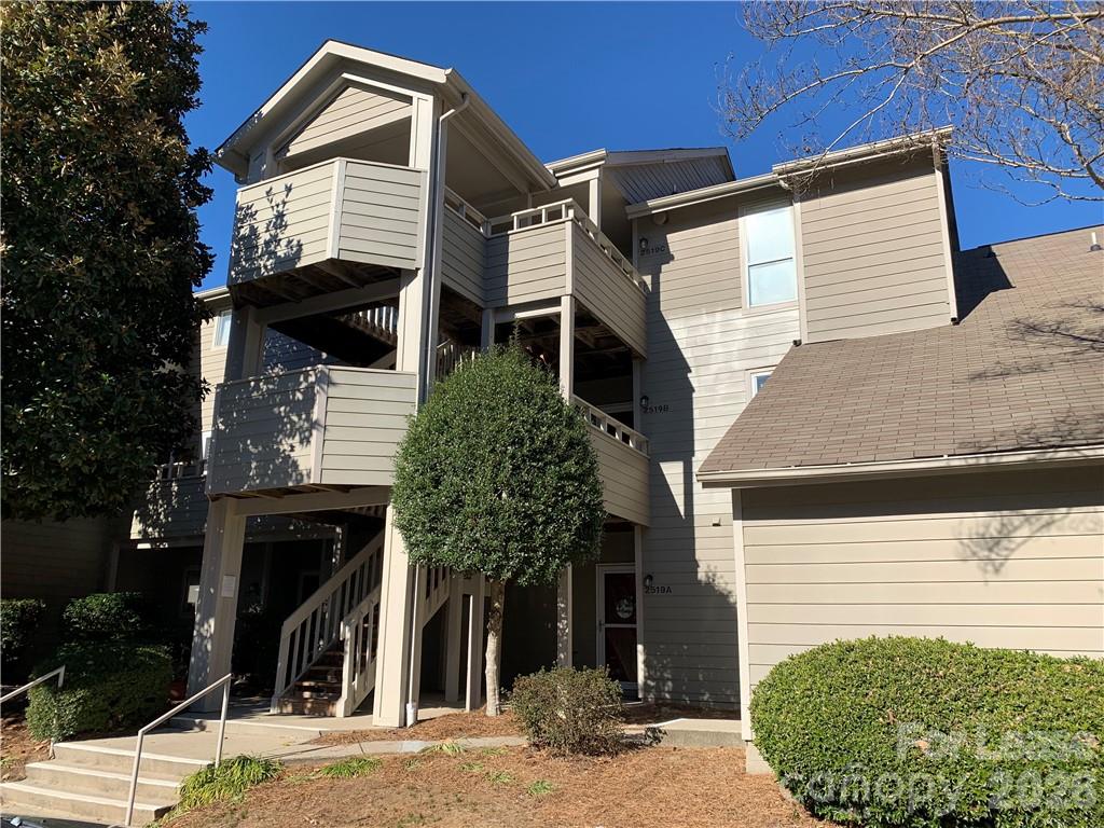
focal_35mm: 26
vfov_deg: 53.1
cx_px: 552
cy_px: 414
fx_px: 829
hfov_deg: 67.3
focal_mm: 4.25
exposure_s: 1/2160
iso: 25
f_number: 1.8
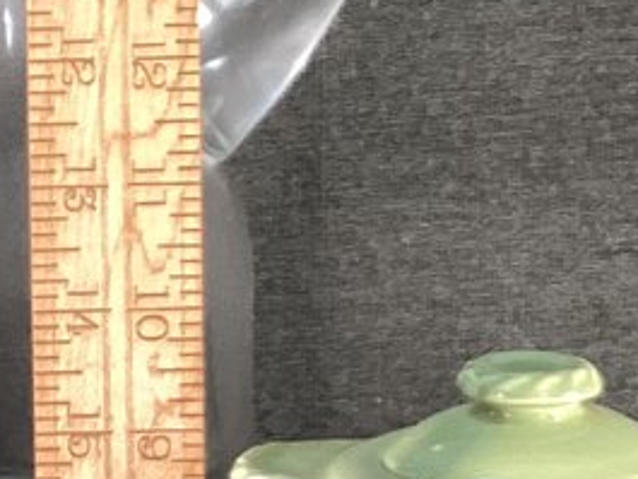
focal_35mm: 177
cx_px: -16
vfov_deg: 8.2
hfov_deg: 11.1
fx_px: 3264
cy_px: 697
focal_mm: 3.3
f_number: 2.4
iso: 160
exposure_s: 1/60
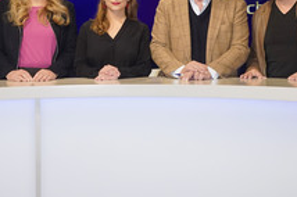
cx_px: 167
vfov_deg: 22.8
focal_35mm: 59
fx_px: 486
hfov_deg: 33.9
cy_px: 57
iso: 2000
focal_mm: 28
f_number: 5.6
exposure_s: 1/160
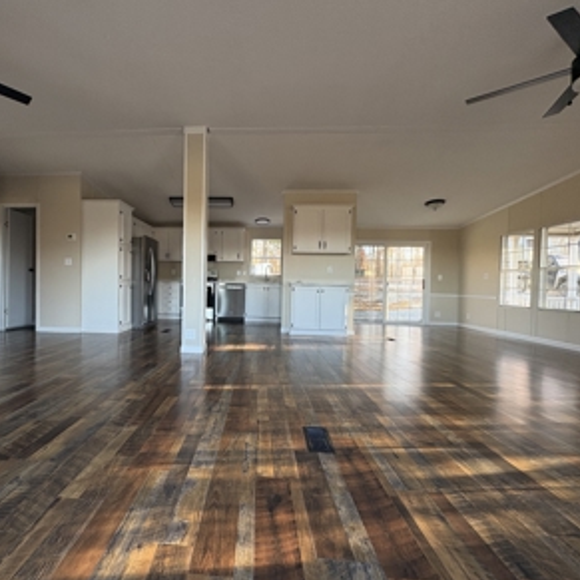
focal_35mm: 17
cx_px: 233
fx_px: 322
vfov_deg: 84.0
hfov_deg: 83.0
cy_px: 291
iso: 160
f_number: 2.2
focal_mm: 2.22
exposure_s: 1/99
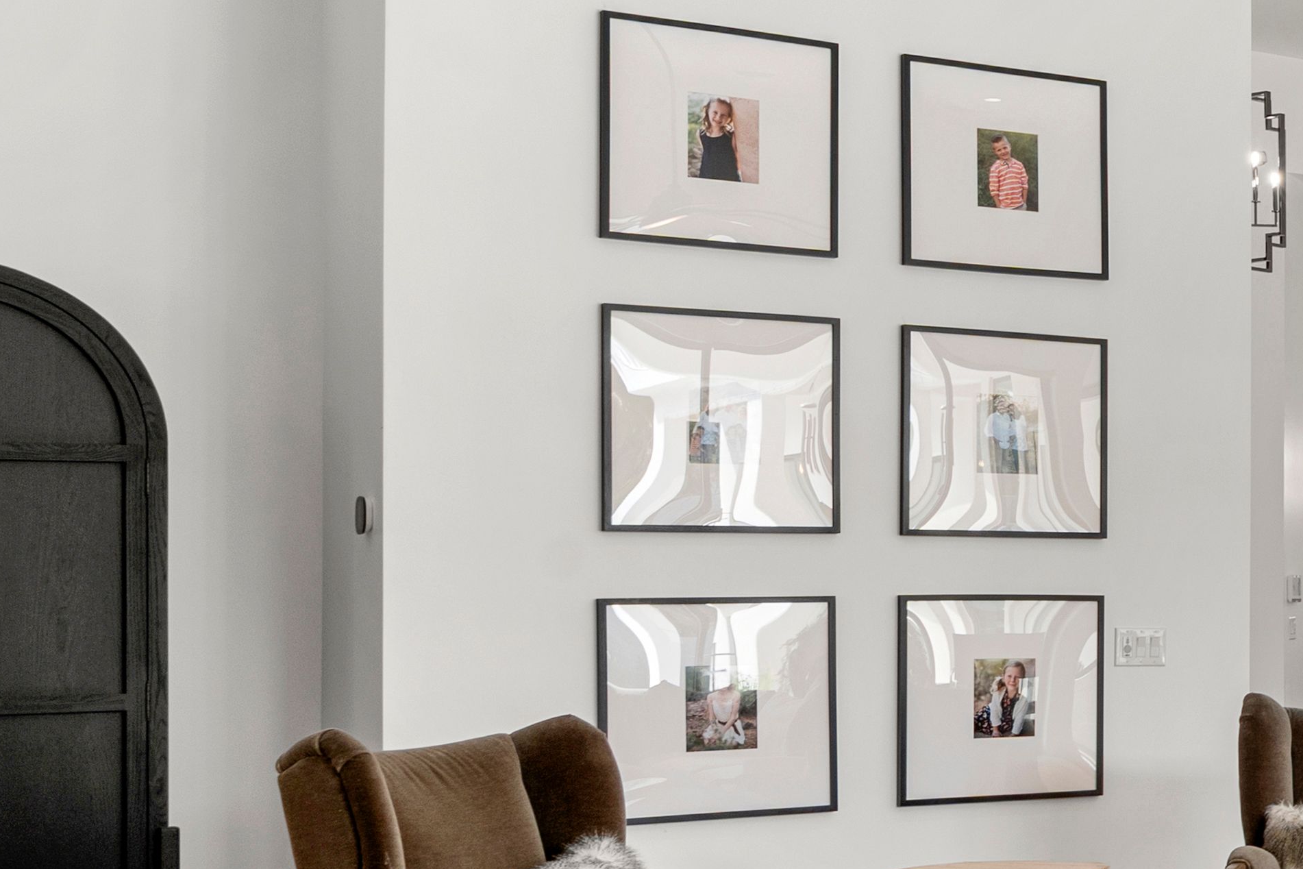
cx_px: 2020
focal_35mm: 70
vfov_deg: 19.4
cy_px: 591
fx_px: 2533
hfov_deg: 22.8
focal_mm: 19
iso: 320
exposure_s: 1/8
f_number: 9
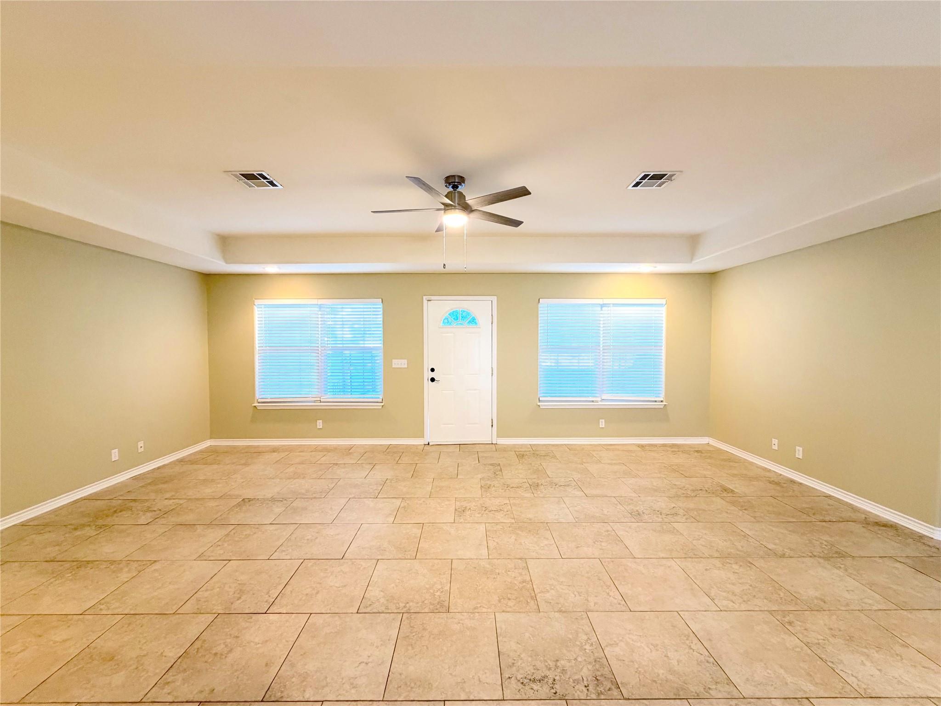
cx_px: 470
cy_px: 353
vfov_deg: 85.7
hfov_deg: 102.1
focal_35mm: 14
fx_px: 381
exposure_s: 1/60
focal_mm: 2.22
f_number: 2.2
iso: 250
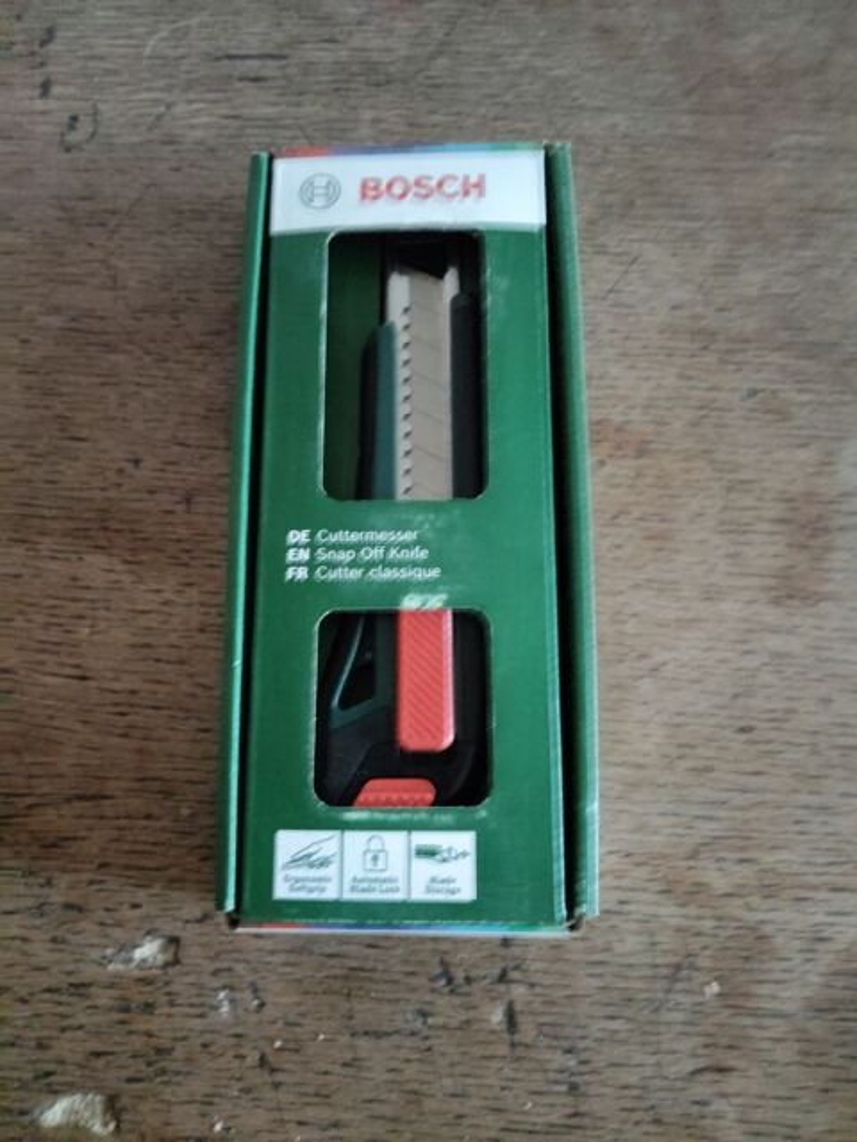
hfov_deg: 54.9
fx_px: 825
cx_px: 428
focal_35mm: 25
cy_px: 571
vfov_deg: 69.4
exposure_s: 1/17.1
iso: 3410
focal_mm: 4.15
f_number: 1.8
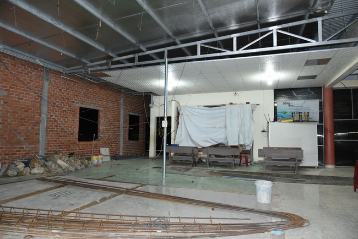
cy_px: 120
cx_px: 179
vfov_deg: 53.2
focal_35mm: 24
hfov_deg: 73.7
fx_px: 239
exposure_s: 1/80
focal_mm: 24
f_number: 6.3
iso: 5000
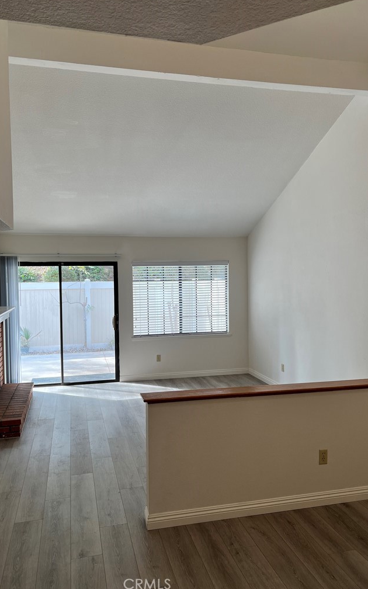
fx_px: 449
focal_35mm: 28
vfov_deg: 66.5
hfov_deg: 44.5
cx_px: 180
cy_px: 293
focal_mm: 5.7
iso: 50
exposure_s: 1/158
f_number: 1.5
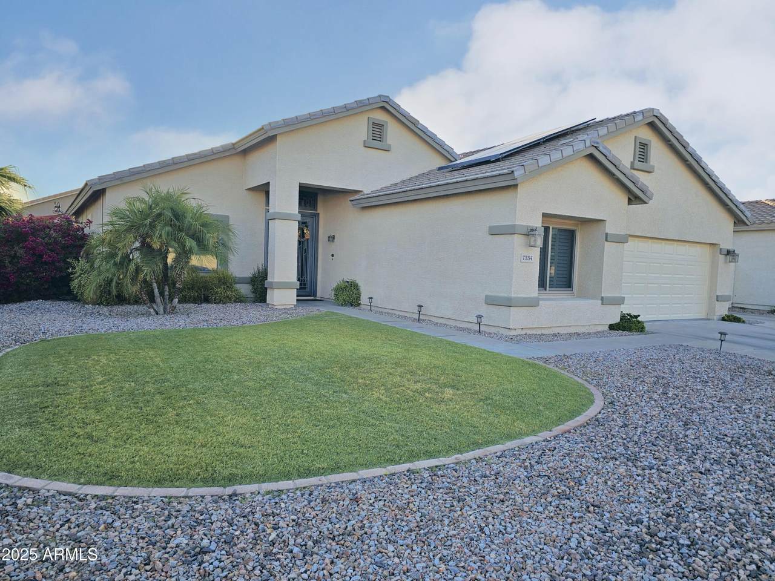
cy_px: 290
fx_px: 515
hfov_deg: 73.9
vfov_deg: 58.9
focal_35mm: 23
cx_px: 388
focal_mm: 6.3
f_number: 1.7
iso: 10
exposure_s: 1/319
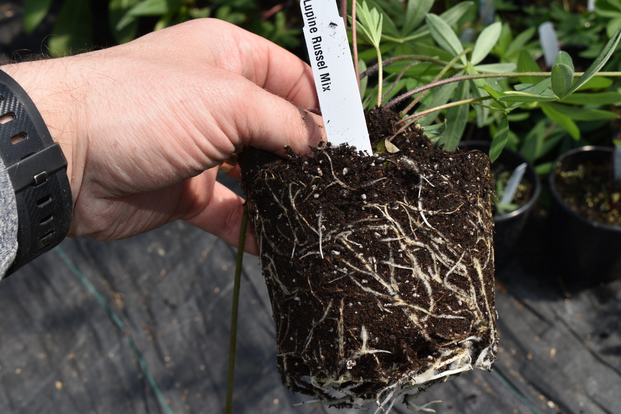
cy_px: 207
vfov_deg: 28.1
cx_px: 310
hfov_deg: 41.1
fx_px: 828
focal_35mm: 48
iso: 100
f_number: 11
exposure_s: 1/200
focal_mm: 32
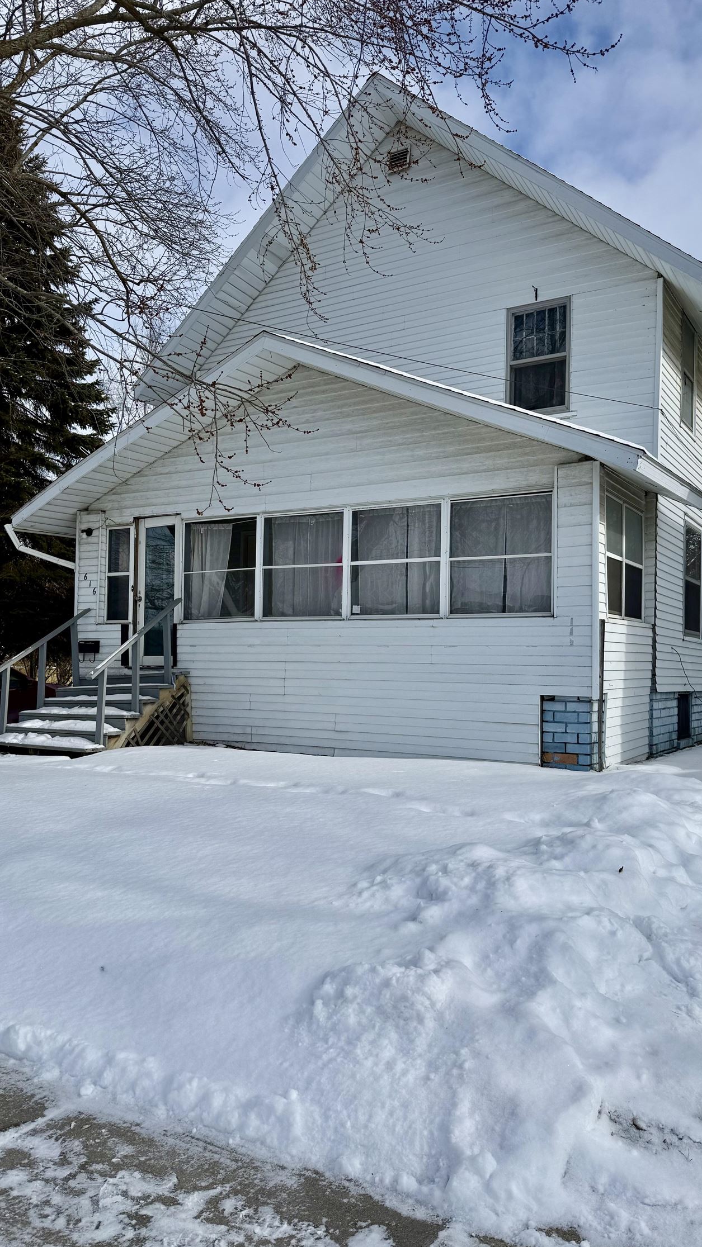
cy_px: 641
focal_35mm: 27
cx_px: 385
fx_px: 893
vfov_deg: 69.8
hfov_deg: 42.8
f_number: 1.78
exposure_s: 1/9091
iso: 80
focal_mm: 6.76
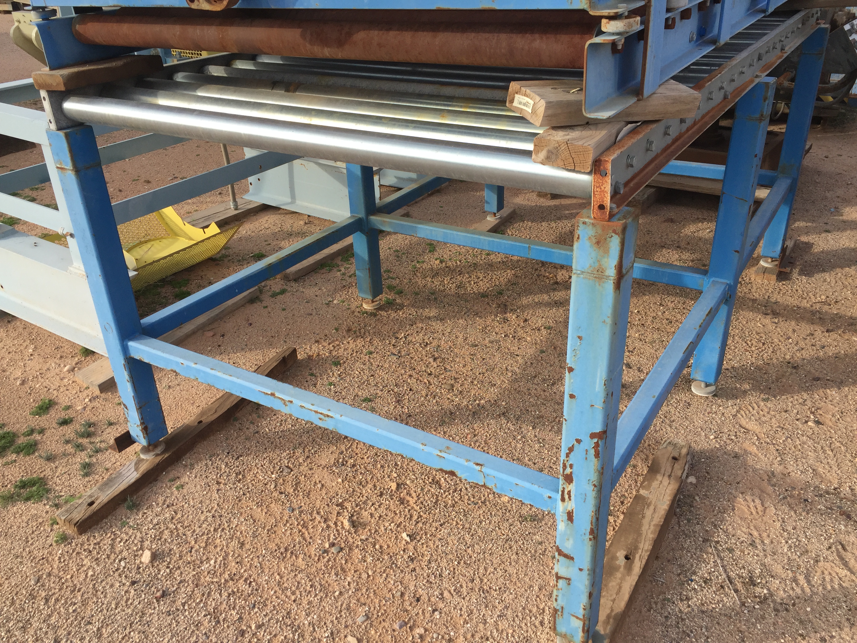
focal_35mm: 29
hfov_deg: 61.7
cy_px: 322
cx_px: 428
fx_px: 718
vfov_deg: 48.2
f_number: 2.2
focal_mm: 4.15
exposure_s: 1/879
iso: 32
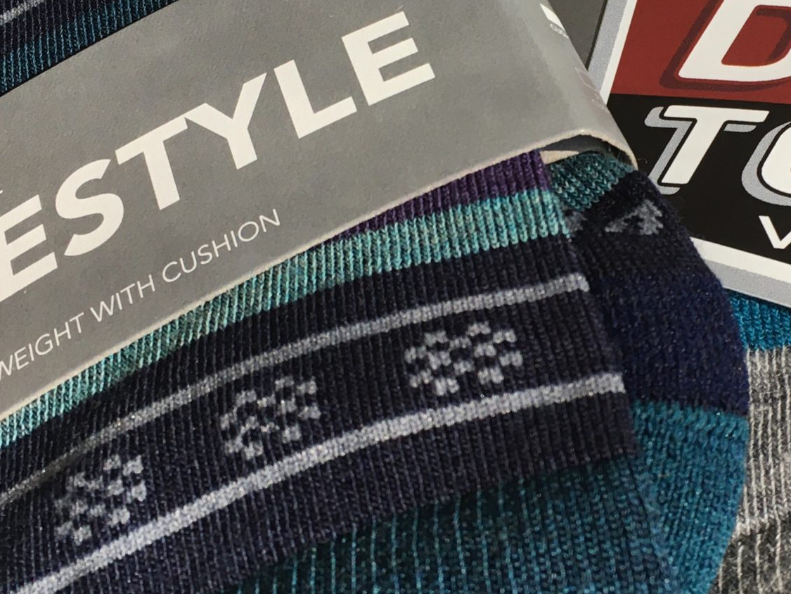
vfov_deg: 22.2
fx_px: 1508
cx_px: 572
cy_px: 207
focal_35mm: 66
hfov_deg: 29.0
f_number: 2.2
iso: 25
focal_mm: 4.15
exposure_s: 1/40
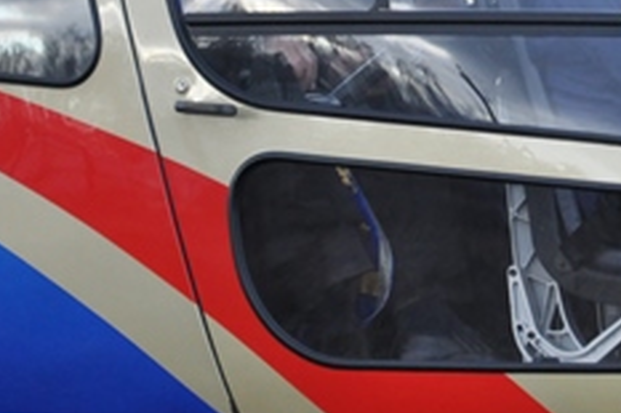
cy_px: 84
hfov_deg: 4.8
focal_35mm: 432
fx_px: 7453
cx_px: 586
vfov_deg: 3.2
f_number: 5.6
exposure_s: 1/60
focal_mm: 105
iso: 1250
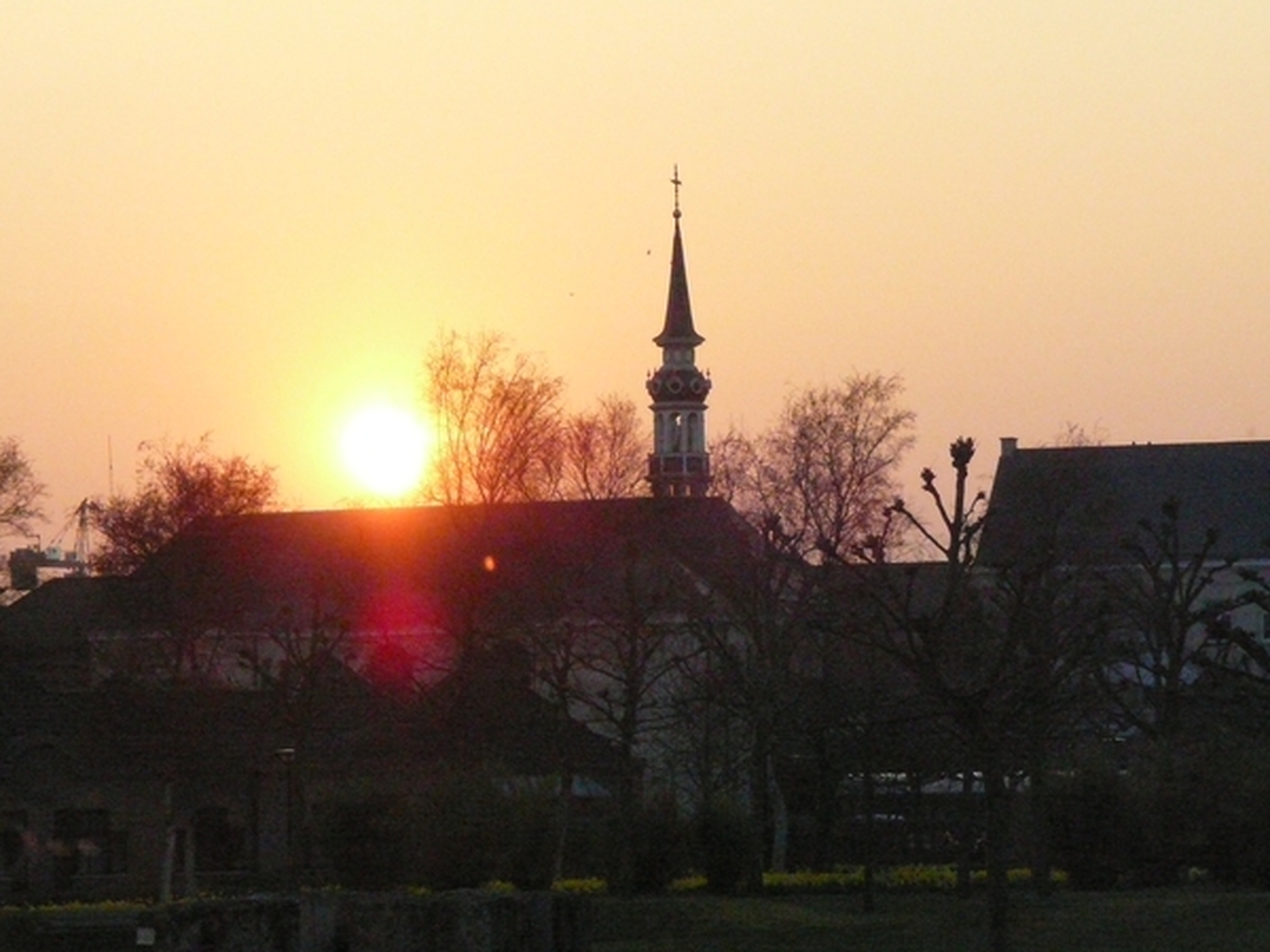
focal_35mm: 177
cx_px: 635
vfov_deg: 8.4
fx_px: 6494
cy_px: 476
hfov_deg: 11.2
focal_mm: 26.3
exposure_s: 1/800
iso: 800
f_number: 7.1
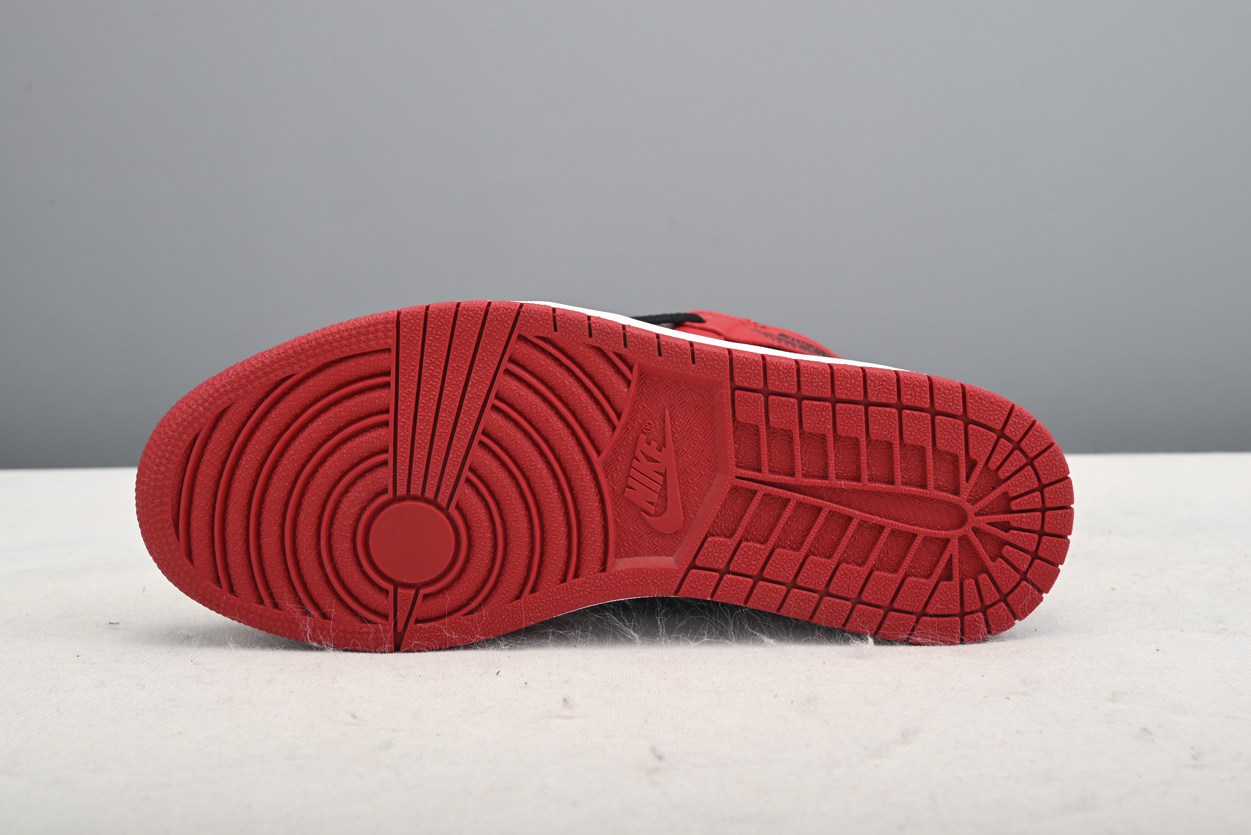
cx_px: 626
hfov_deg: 46.4
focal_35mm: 42
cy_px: 418
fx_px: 1460
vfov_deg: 31.9
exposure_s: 1/200
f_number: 11
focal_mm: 42
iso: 100
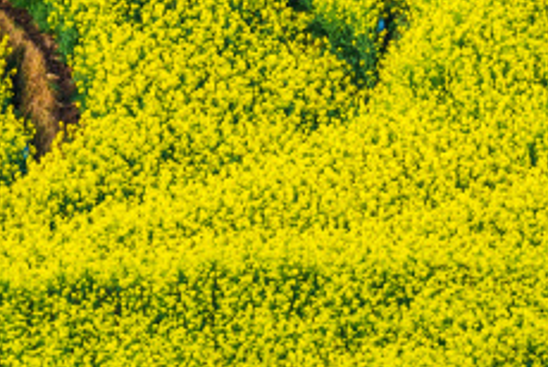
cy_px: -1
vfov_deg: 1.0
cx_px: 929
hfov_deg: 1.5
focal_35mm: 1408
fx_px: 21460
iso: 100
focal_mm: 270
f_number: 10
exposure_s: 1/60
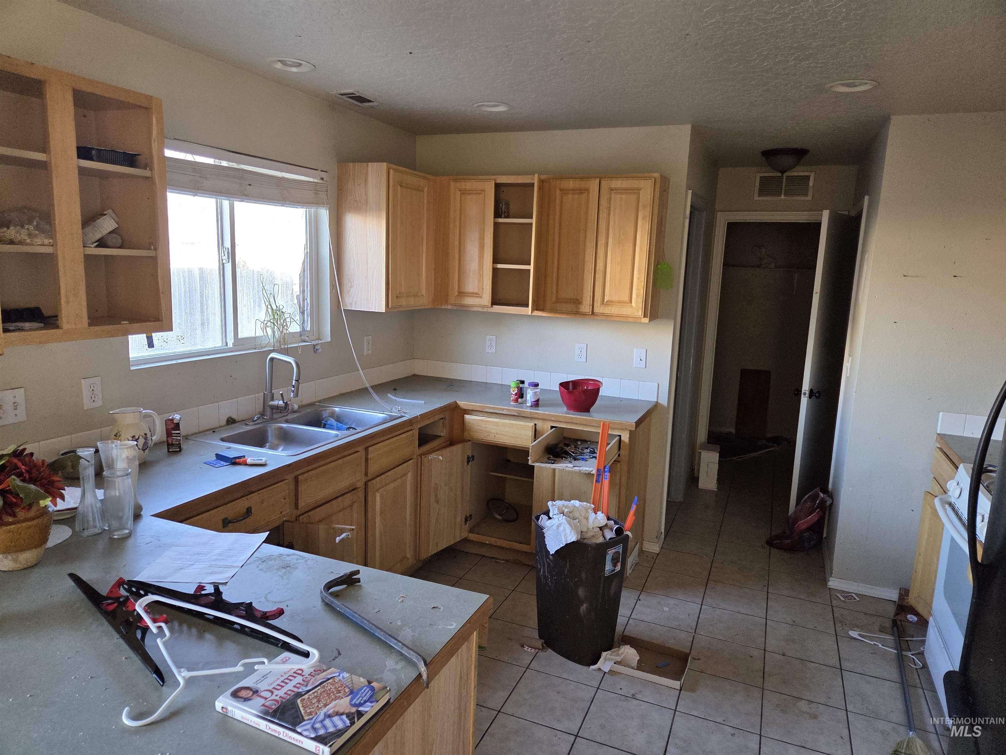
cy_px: 378
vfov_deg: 58.9
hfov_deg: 73.9
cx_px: 503
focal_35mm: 23
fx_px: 668
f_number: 1.8
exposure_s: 1/120
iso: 320
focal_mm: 5.4
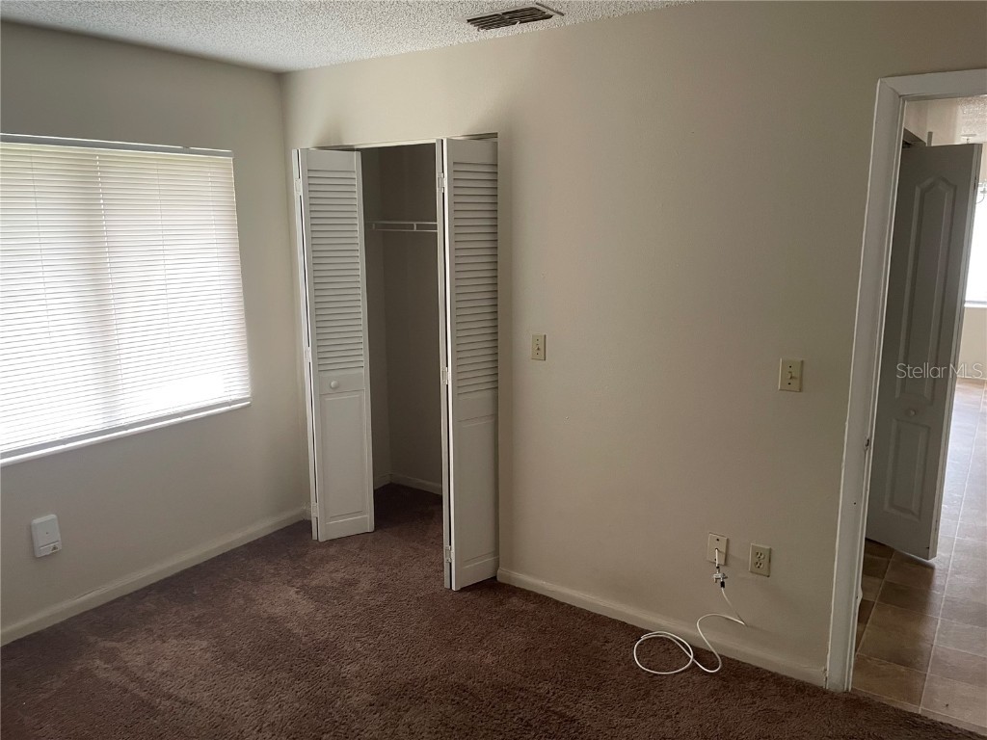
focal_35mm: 26
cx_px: 494
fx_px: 741
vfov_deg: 53.1
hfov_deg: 67.3
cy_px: 370
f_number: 1.6
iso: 320
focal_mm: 4.2
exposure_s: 1/60
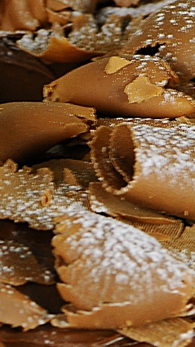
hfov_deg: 2.0
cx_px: -85
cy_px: 246
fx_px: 5586
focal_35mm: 608
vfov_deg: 3.6
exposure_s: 1/6
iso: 400
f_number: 8
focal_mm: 105
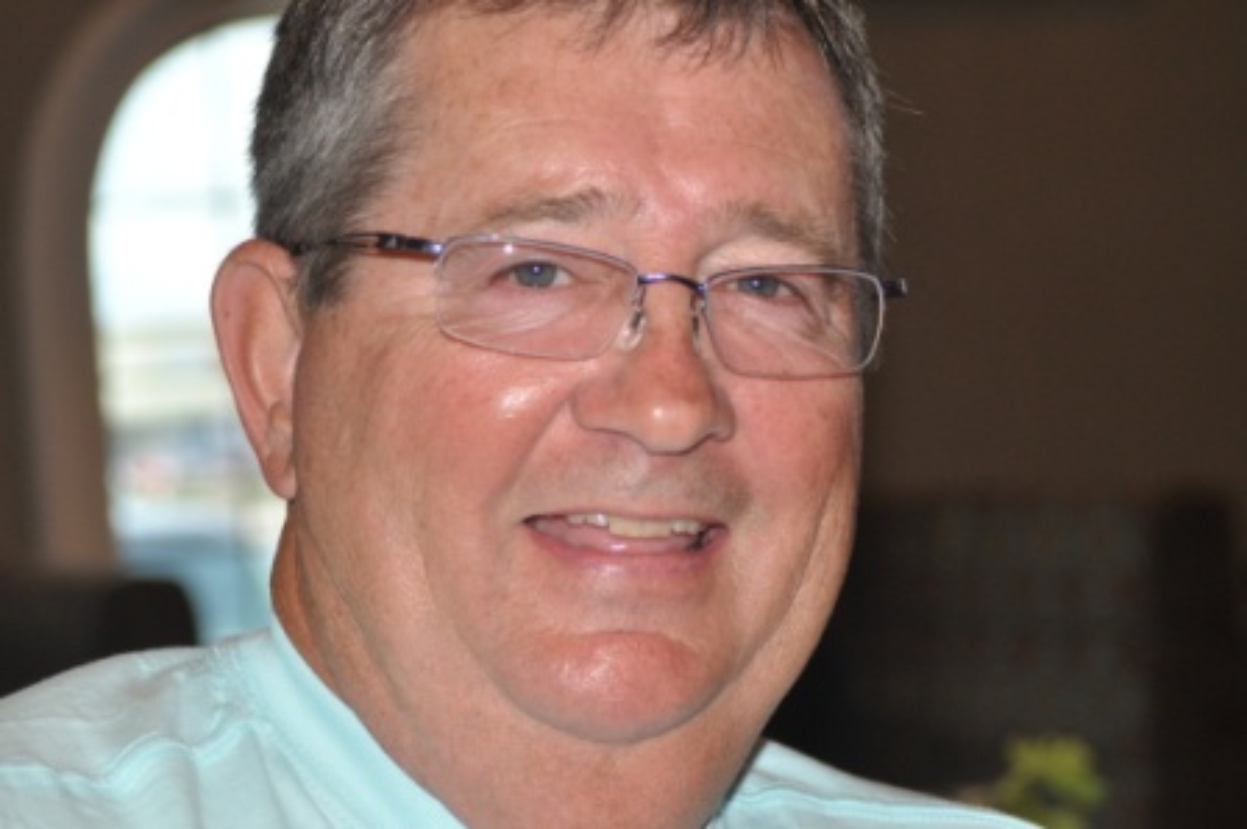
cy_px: 414
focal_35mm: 120
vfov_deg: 11.4
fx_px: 4153
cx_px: 624
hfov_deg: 17.1
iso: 800
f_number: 5.6
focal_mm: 80
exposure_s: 1/60
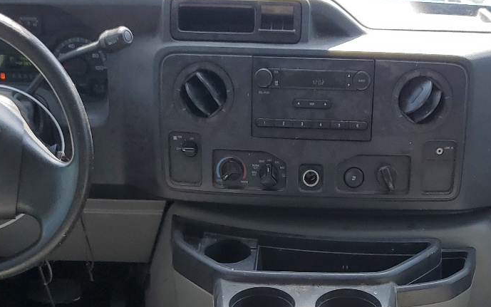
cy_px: 374
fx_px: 857
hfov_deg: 31.8
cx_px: 323
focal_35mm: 64
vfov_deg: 19.1
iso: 50
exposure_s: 1/345
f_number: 1.5
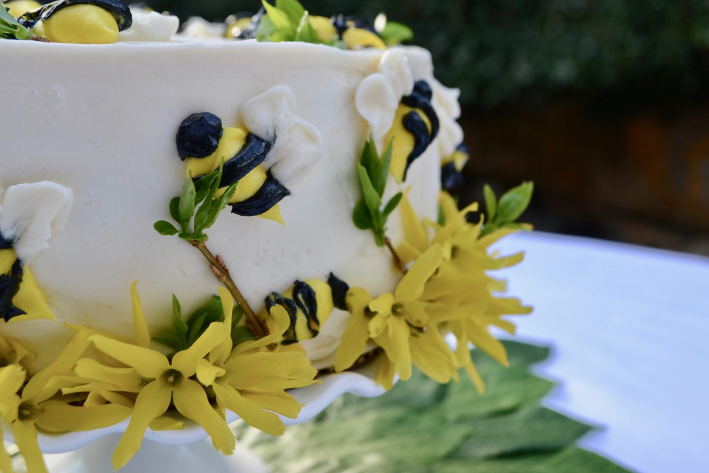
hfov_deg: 48.5
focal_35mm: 40
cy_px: 234
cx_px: 359
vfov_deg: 33.4
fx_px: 788
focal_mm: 26
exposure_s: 1/125
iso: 180
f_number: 5.6
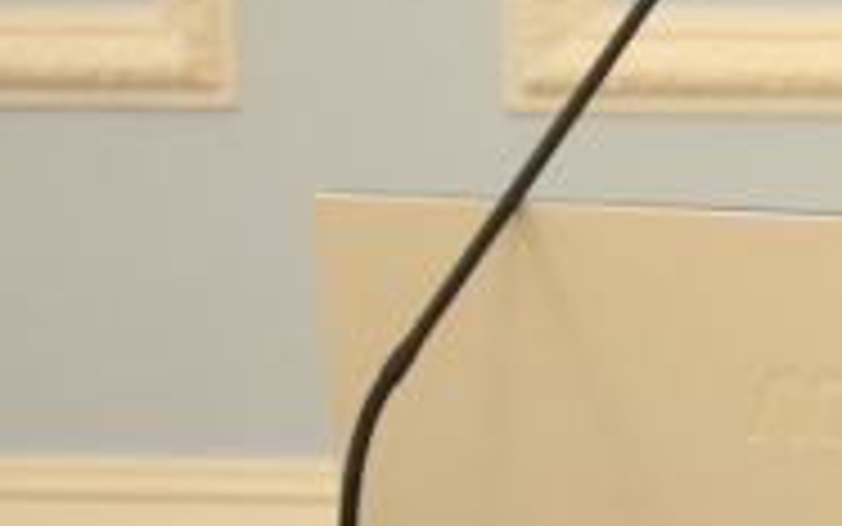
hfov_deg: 6.8
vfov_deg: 4.3
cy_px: -67
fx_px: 6978
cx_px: 1306
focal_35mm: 304
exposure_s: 1/60
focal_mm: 62
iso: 1600
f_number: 5.3
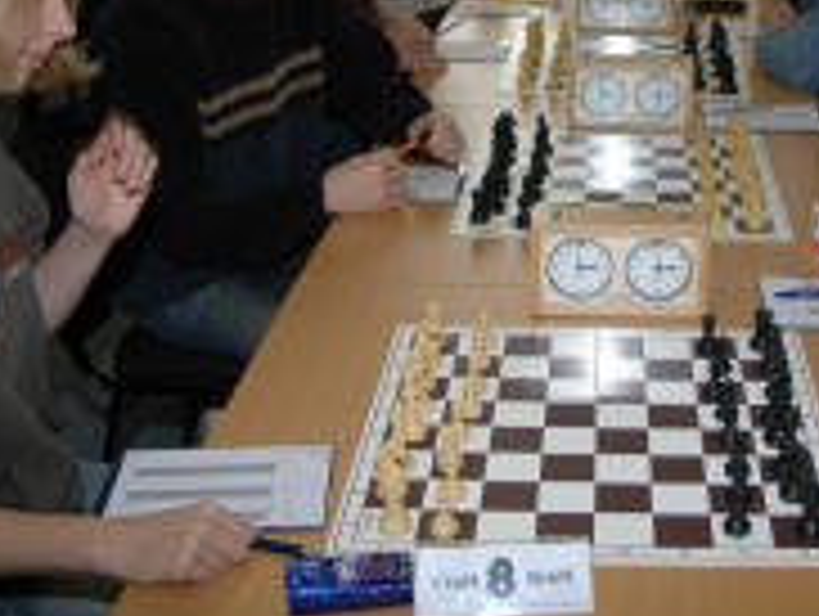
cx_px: 594
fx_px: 1350
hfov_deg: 33.2
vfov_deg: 25.1
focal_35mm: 57
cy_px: 90
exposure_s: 1/60
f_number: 4
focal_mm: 18
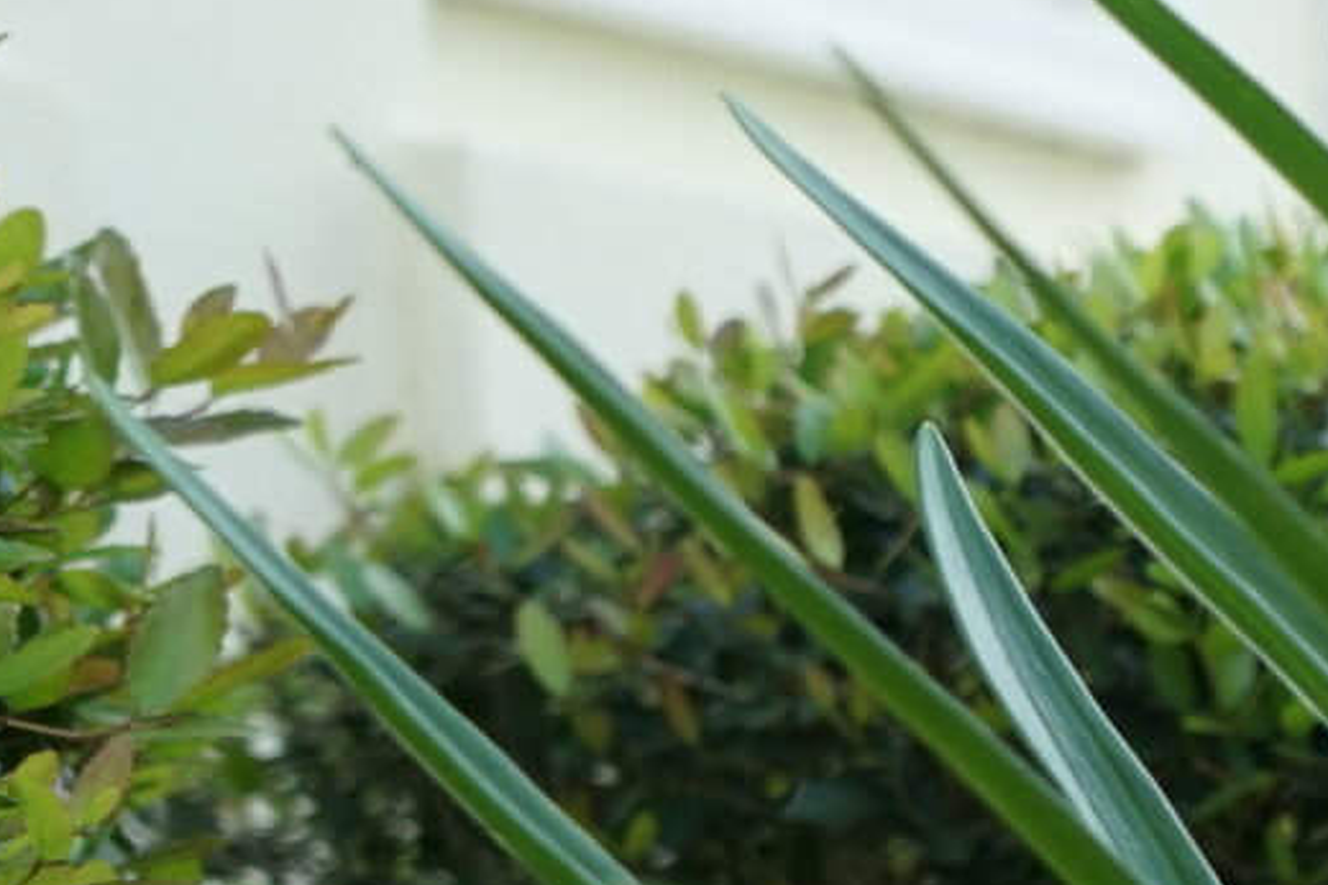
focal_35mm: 143
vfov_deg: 9.5
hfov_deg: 12.8
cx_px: 2526
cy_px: 1037
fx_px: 5275
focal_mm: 29
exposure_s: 1/250
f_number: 5.6
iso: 250
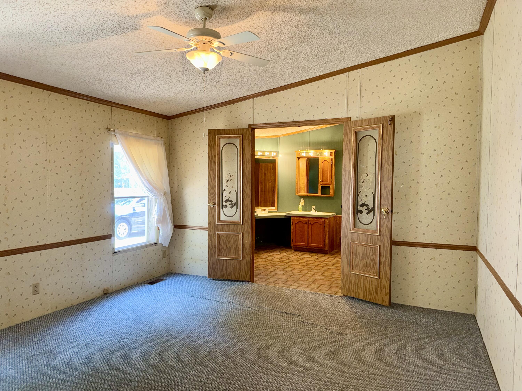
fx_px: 362
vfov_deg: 56.8
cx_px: 261
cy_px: 196
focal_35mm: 24
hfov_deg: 71.6
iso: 64
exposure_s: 1/30
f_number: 1.78
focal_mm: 6.76
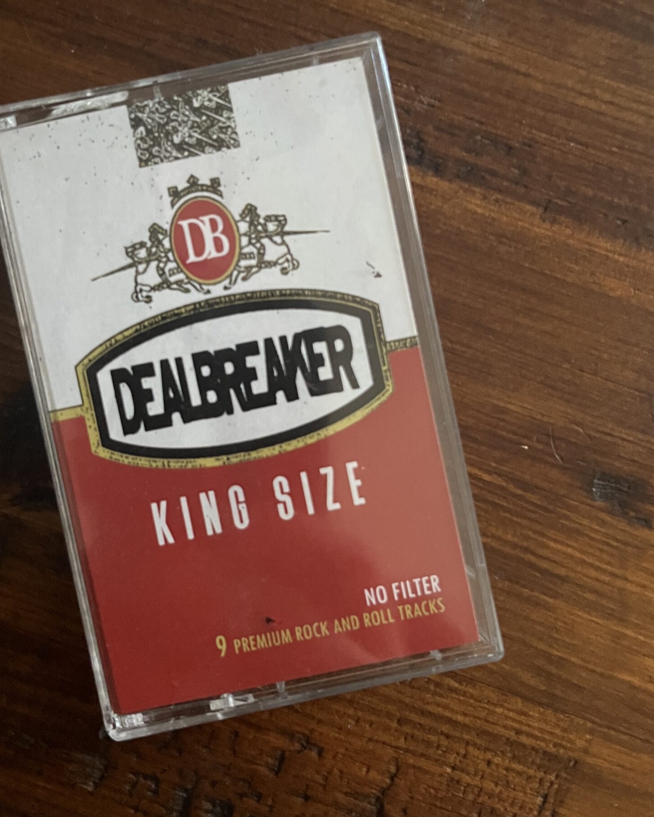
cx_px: 238
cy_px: 406
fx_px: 871
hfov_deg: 40.8
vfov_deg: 50.3
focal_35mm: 36
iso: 640
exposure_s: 1/40
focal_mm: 5.1
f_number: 1.6
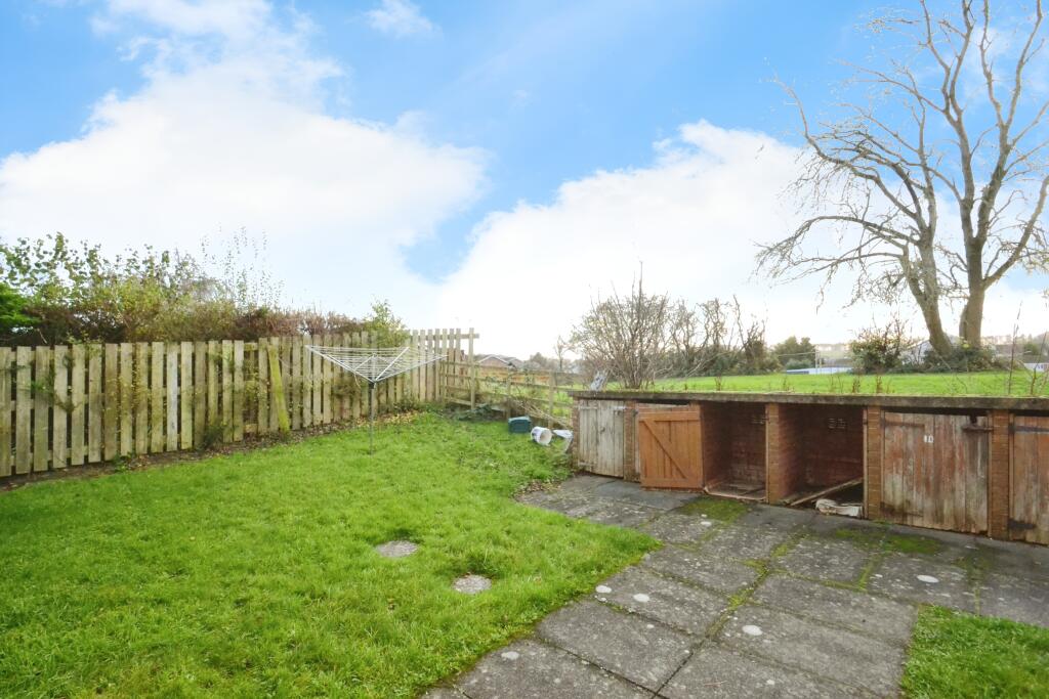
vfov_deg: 77.3
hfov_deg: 100.4
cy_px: 350
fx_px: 437
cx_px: 524
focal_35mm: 15
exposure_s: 1/320
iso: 3200
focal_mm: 10
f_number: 9
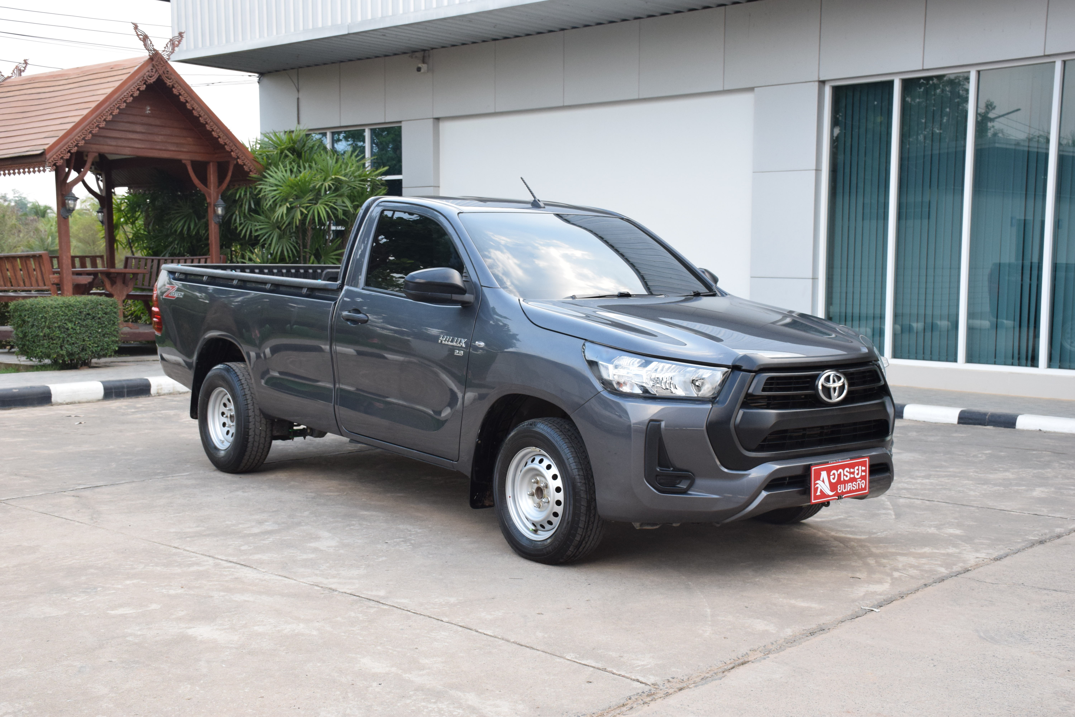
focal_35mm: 45
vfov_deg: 29.9
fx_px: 1344
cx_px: 538
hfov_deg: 43.6
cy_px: 358
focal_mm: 30
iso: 1000
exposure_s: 1/250
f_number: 8
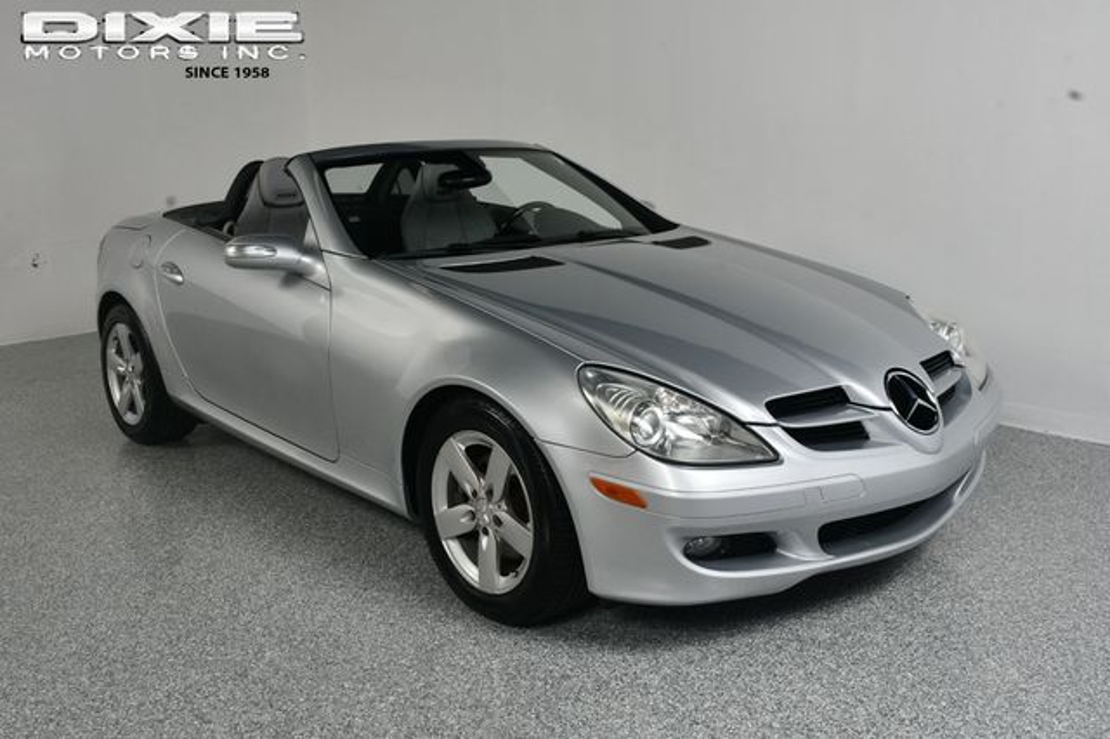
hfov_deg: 53.2
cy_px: 370
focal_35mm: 36
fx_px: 1109
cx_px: 555
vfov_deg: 36.8
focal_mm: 24
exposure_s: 1/160
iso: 100
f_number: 13
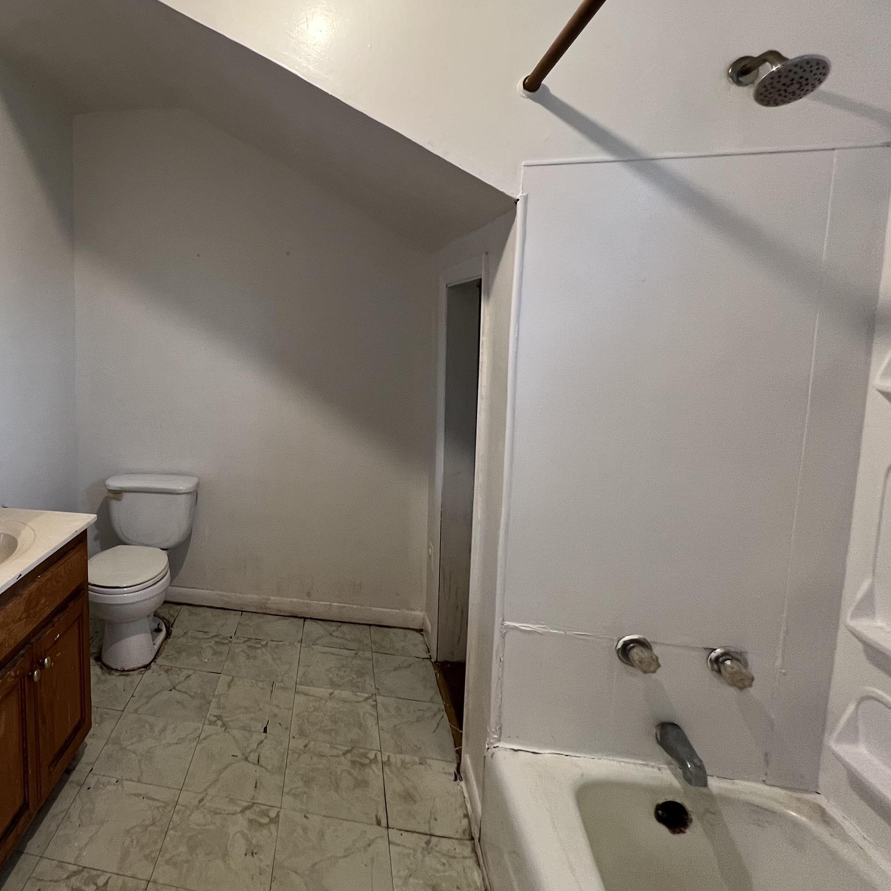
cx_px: 212
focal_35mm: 19
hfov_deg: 71.8
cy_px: 388
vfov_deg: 77.3
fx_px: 553
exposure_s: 1/60
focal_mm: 1.57
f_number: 1.8
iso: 200
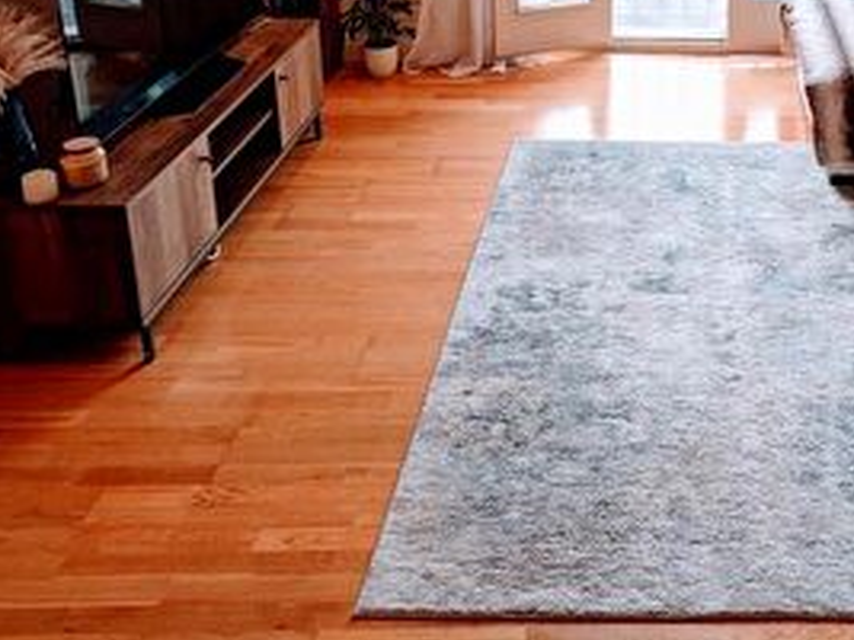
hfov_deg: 42.6
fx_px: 1036
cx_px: 697
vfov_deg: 32.1
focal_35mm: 42
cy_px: 24
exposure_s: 1/102
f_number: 2.2
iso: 31
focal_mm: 2.22
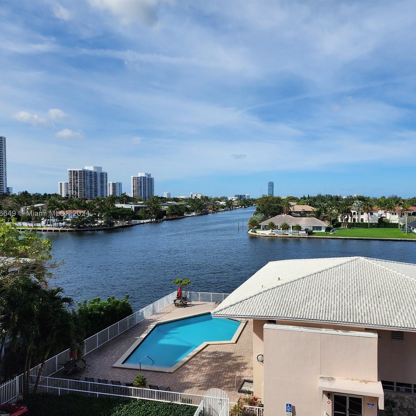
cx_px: 262
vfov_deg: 57.3
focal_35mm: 28
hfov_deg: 56.6
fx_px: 381
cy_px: 214
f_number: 1.8
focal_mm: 6.4
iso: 12
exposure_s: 1/2010
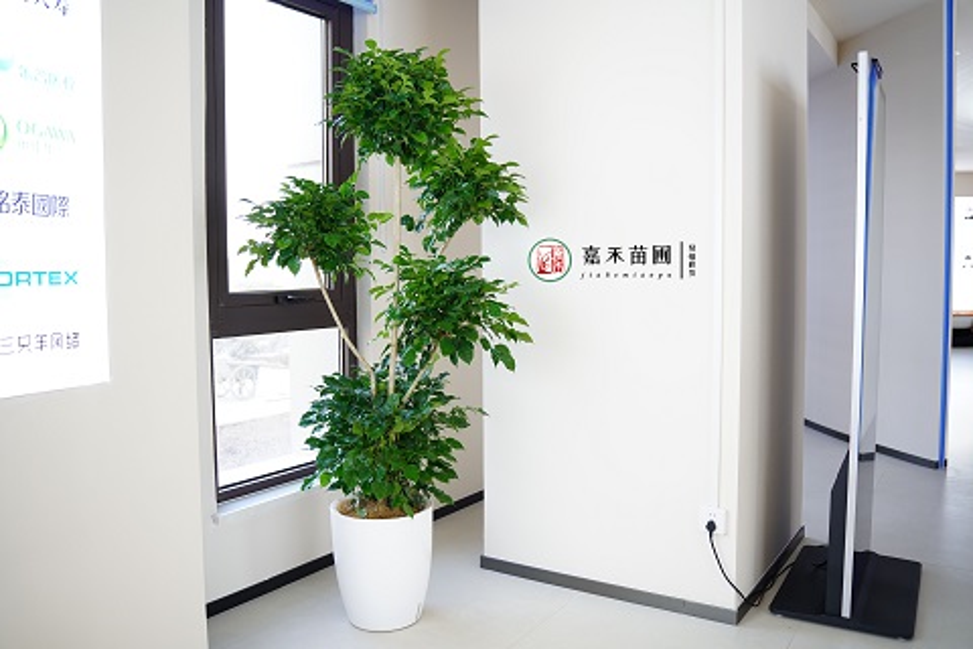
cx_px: 486
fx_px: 757
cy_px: 324
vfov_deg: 46.4
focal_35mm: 28
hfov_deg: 65.5
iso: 250
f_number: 2.8
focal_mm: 28
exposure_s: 1/60
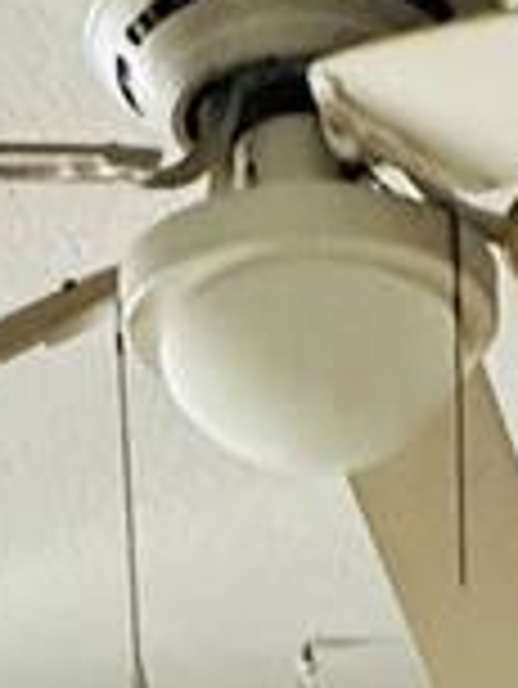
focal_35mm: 110
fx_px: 2192
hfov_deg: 13.4
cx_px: 450
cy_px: 1988
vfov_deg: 11.5
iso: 400
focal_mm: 2.22
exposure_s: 1/60
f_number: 2.2
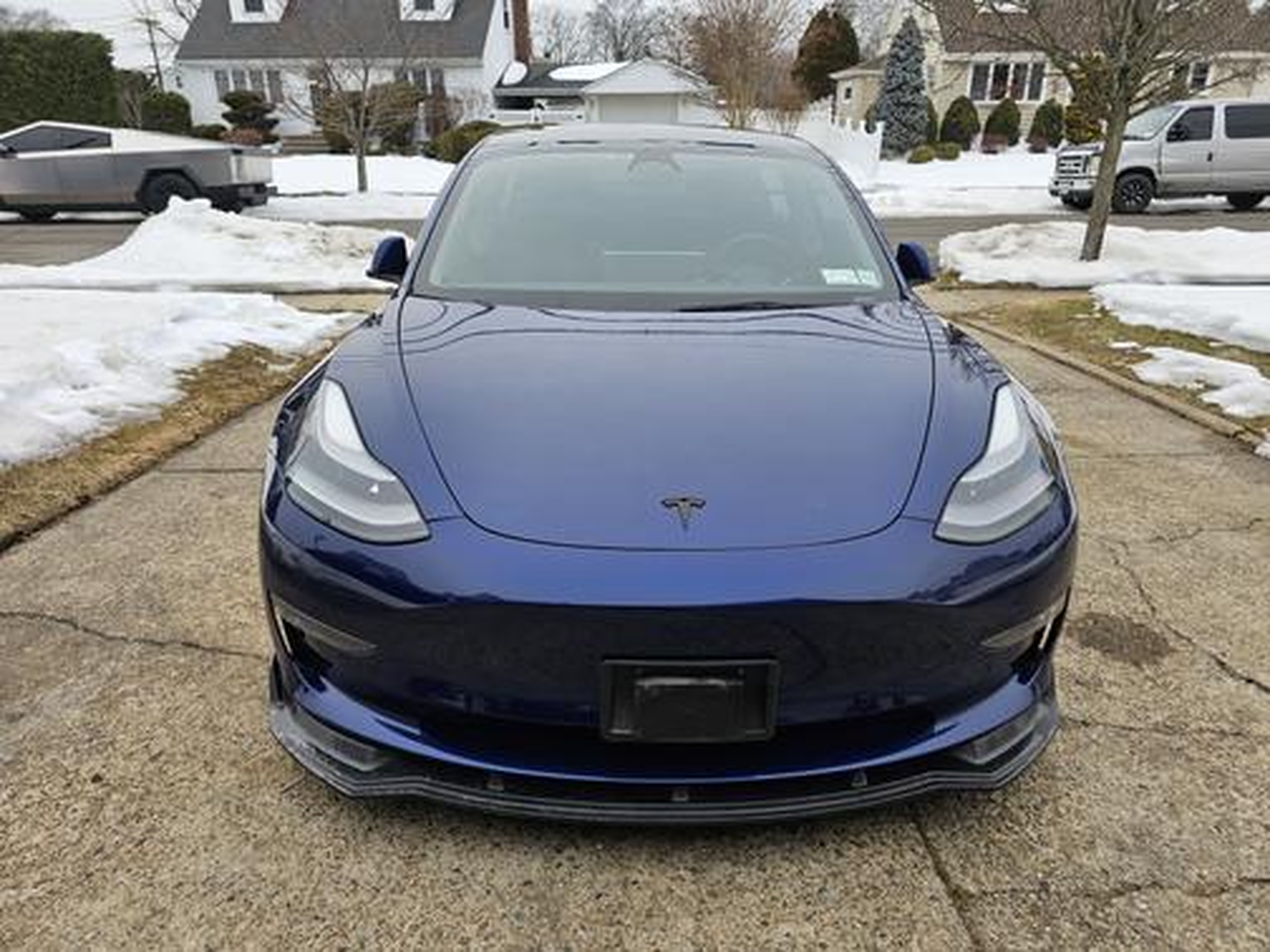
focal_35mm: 23
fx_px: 844
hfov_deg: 73.9
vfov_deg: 58.9
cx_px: 635
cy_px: 476
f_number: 1.7
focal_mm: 6.3
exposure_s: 1/207
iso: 10
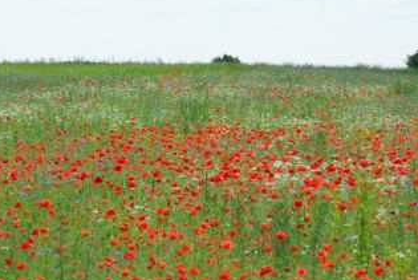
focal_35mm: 363
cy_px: 155
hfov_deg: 5.7
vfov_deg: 3.8
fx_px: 4221
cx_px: 230
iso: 200
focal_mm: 95
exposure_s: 1/500
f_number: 6.7
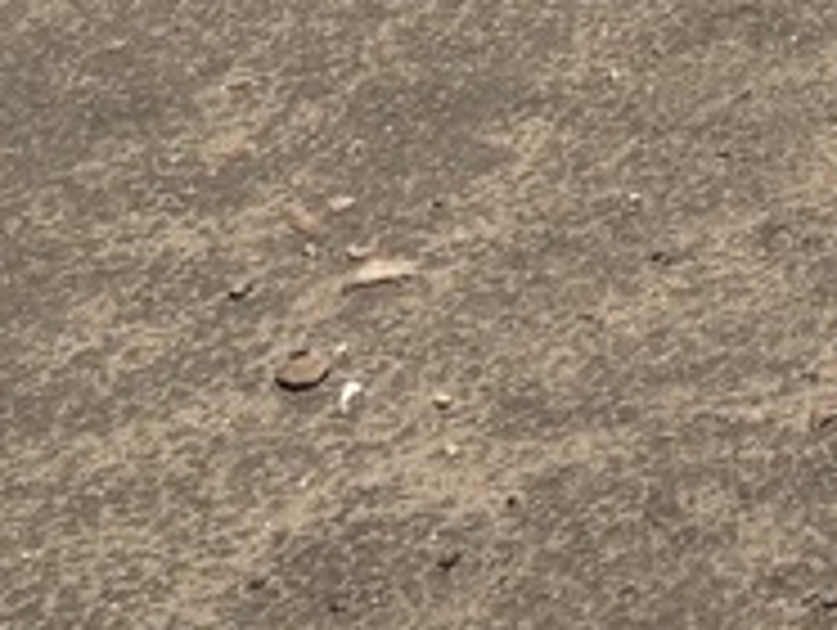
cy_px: -1282
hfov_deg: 8.7
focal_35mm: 201
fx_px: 4866
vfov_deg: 6.7
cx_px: 2192
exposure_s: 1/7692
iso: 50
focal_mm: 5.96
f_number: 1.6
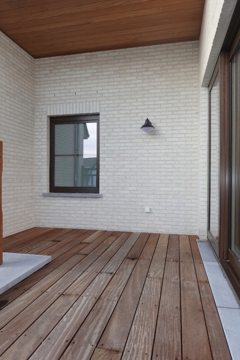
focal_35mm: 24
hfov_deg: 53.1
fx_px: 240
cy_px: 180
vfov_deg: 73.7
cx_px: 120
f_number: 3.5
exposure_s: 1/100
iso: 125
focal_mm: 9
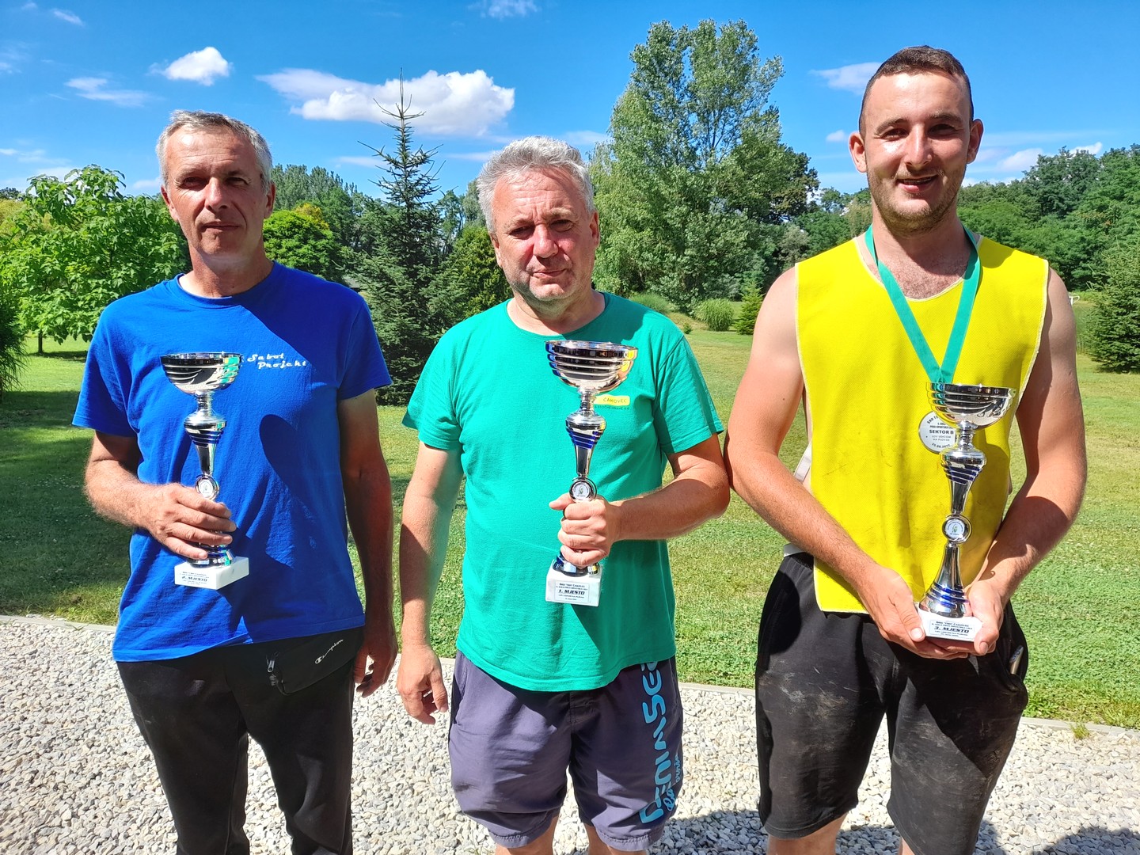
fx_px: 823
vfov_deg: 54.9
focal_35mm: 25
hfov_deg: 69.4
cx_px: 570
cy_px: 428
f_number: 2
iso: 20
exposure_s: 1/639
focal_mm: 4.6
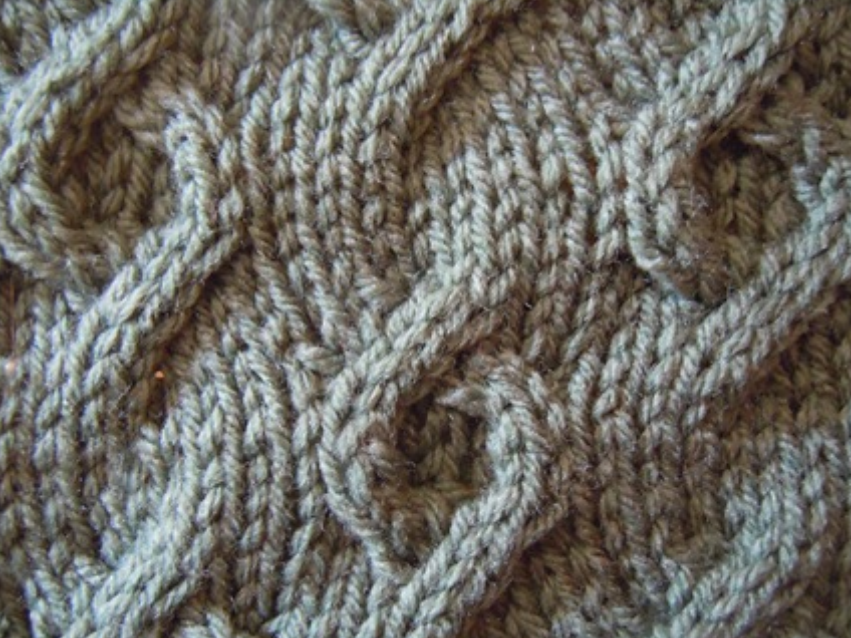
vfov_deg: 27.5
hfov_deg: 36.2
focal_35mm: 53
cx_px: 423
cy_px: 321
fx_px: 1303
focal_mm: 9.3
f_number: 3.9
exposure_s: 1/6
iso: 800
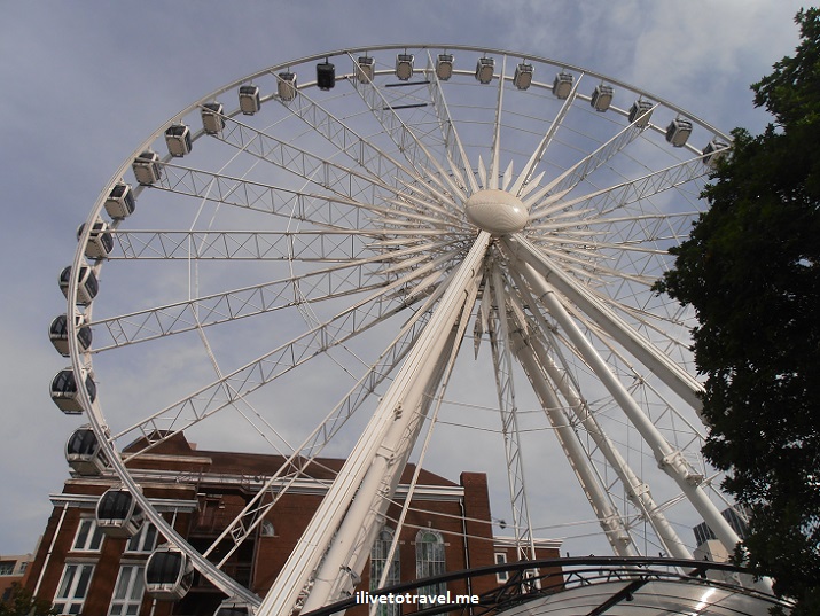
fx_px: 569
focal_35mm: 24
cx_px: 410
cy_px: 308
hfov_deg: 71.6
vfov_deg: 56.9
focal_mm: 4.2
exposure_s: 1/500
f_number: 7.9
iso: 80
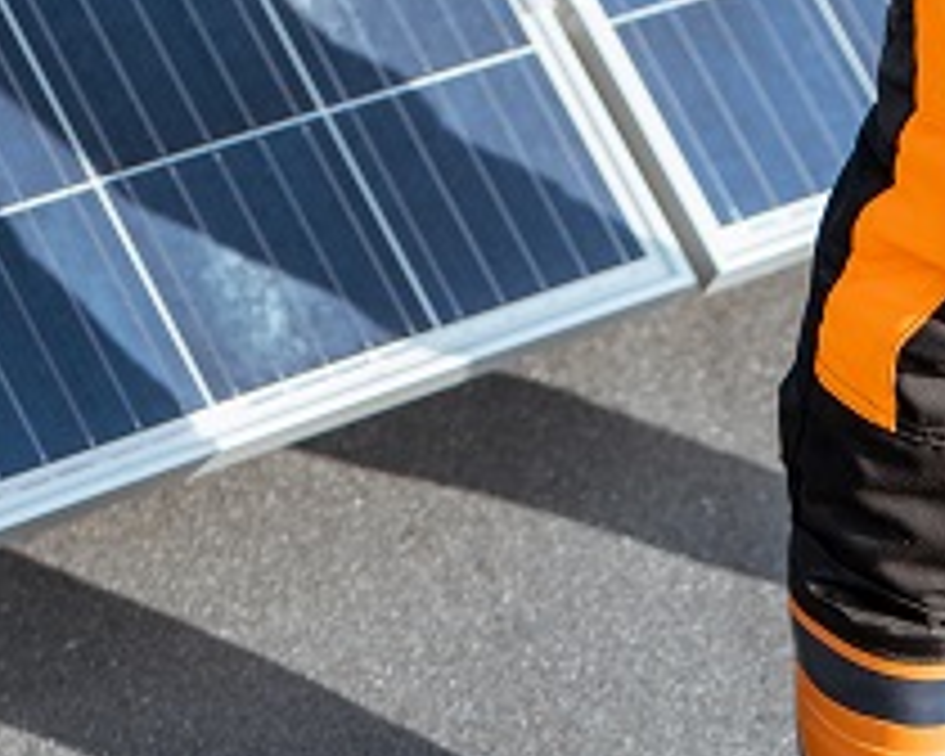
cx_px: 914
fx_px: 3496
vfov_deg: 11.9
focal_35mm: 125
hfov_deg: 15.2
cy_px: 1042
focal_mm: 35
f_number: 2.2
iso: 200
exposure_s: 1/3200
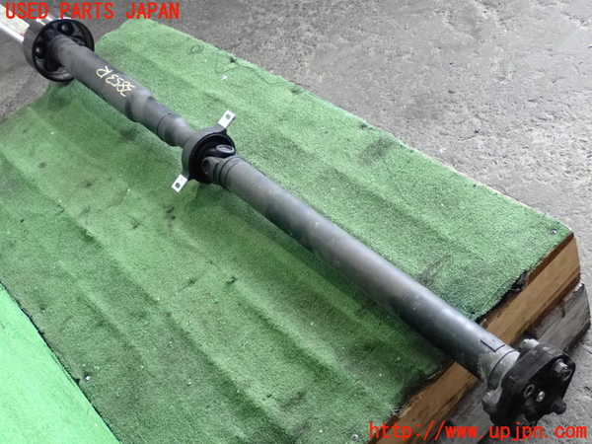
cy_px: 222
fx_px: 804
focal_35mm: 47
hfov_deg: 40.4
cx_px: 296
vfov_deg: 30.9
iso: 1600
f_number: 3.1
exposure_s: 1/125
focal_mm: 8.4
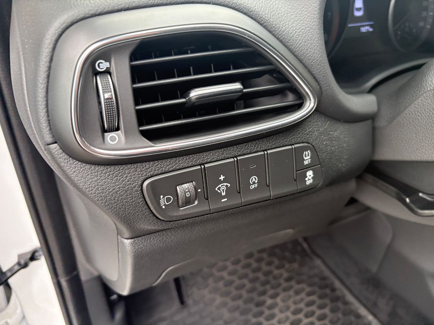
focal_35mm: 26
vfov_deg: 53.1
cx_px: 217
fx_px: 326
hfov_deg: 67.3
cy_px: 162
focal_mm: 5.96
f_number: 1.6
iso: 125
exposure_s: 1/112
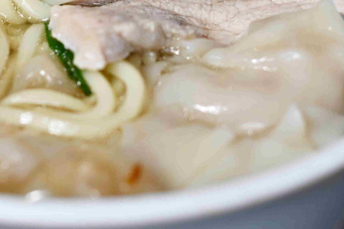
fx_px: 1959
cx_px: 38
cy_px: -27
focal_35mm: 205
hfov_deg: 10.0
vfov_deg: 6.7
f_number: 3.2
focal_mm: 50
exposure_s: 1/200
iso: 100
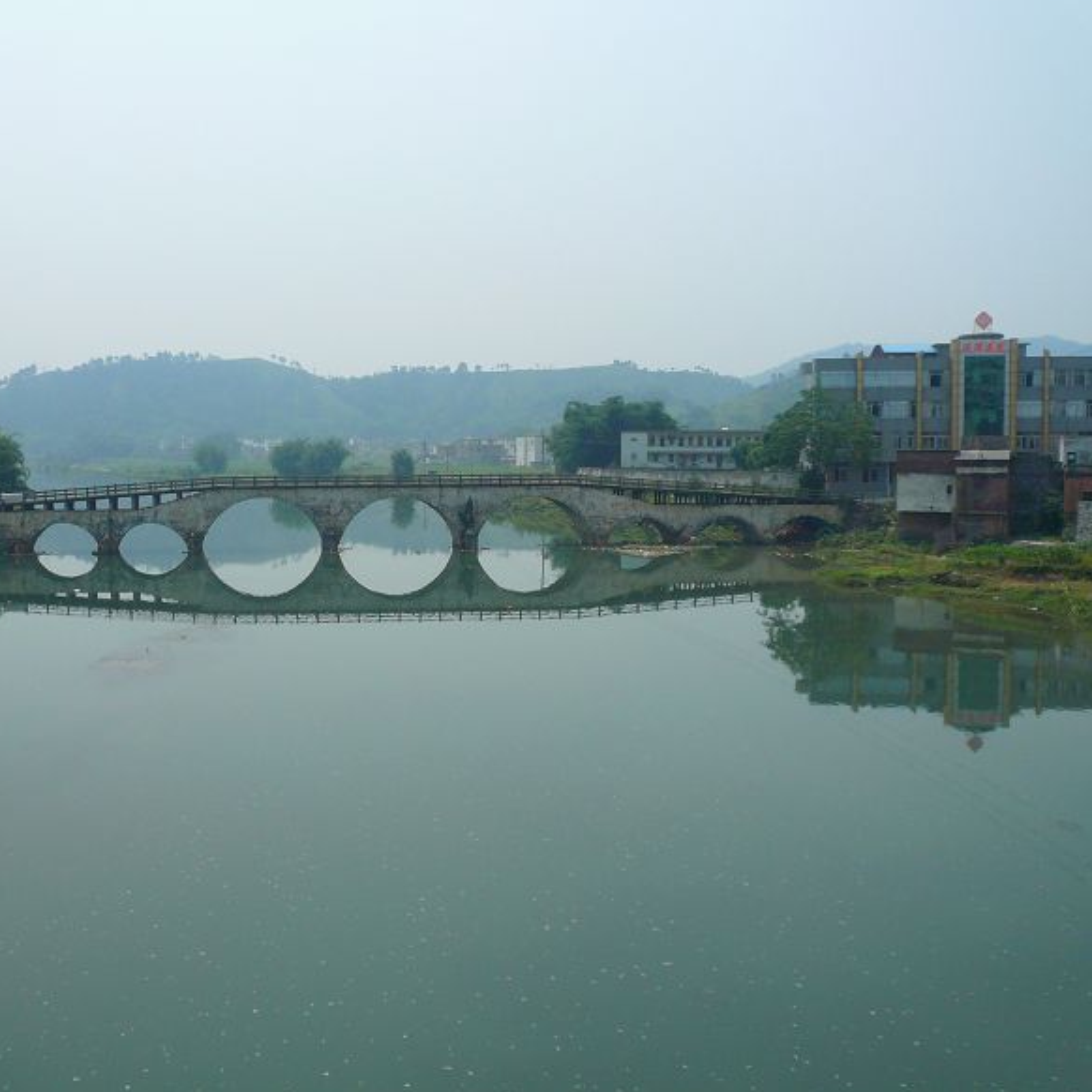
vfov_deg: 48.4
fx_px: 1213
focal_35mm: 34
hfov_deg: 48.0
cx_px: 403
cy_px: 533
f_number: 8
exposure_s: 1/320
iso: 100
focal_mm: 4.6
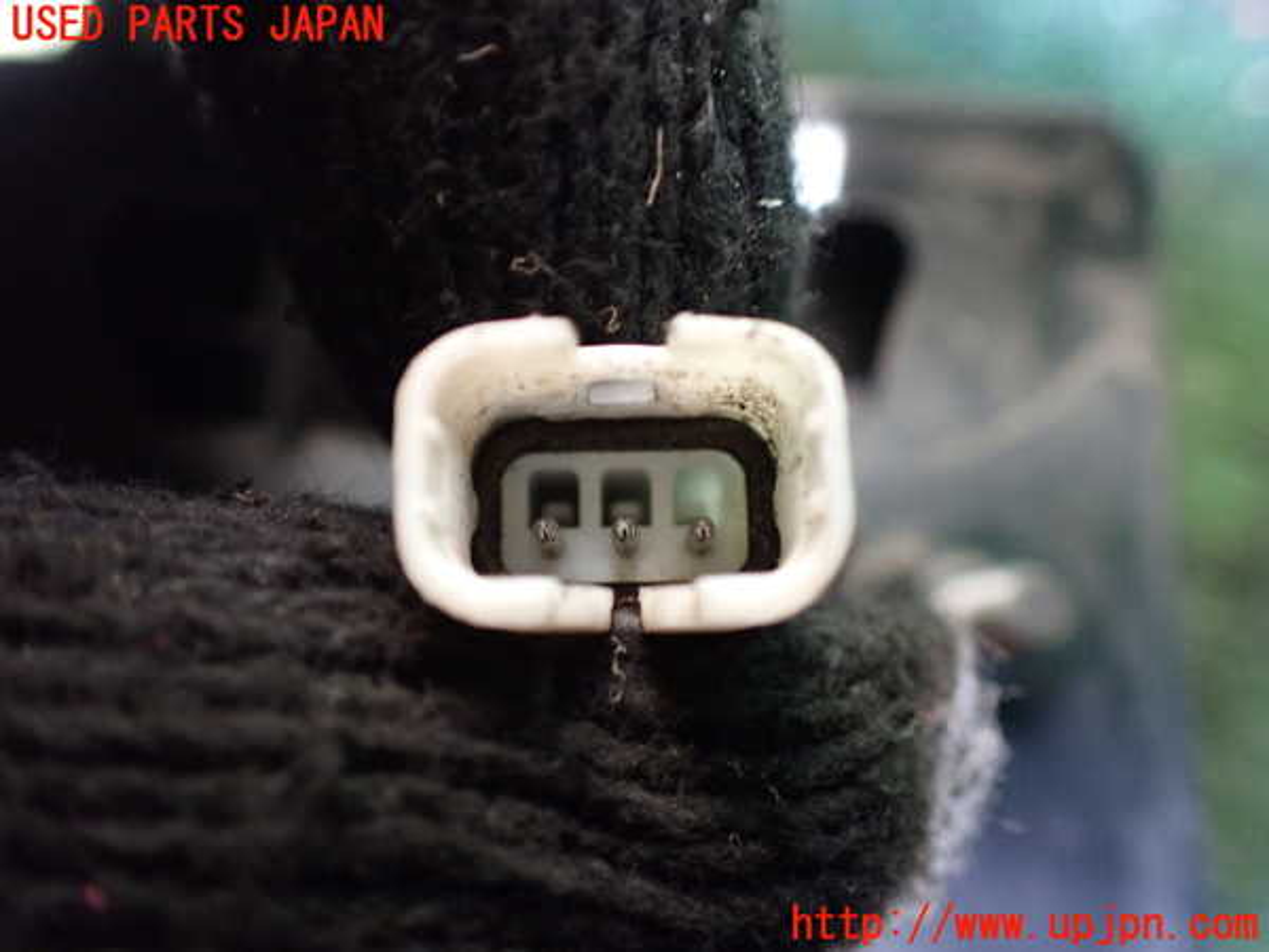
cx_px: 634
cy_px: 476
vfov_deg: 46.8
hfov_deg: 60.0
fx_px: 1100
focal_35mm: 30
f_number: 2.3
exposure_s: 1/30
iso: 1000
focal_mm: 5.4
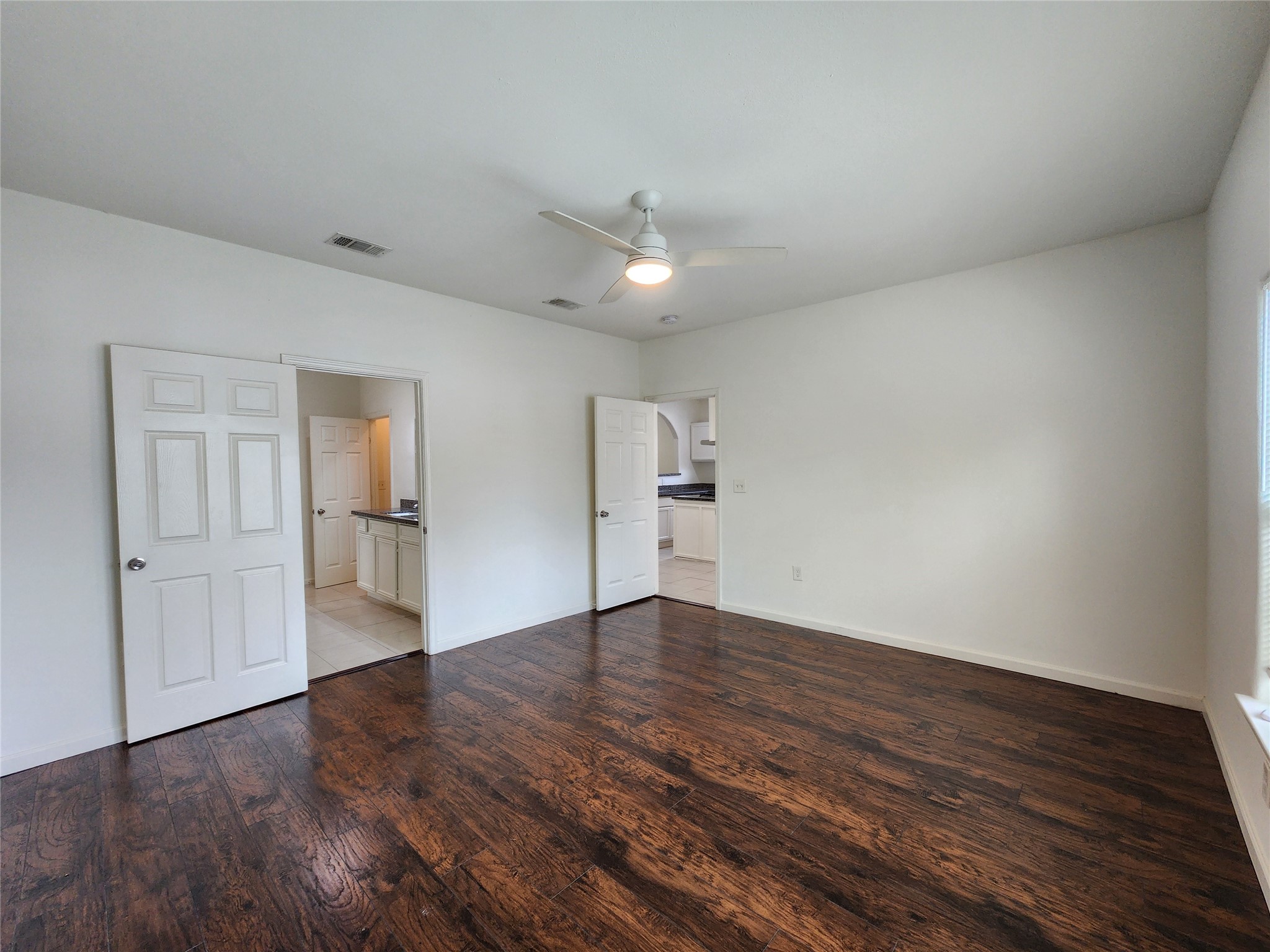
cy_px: 476
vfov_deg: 89.9
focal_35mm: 13
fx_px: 477
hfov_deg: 106.2
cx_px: 635
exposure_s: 1/60
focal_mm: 2.2
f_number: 2.2
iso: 160
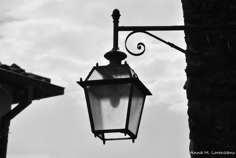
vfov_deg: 9.7
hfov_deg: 14.4
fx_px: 935
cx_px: 118
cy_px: 79
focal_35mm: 142
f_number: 6.3
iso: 200
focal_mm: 95
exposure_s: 1/2500
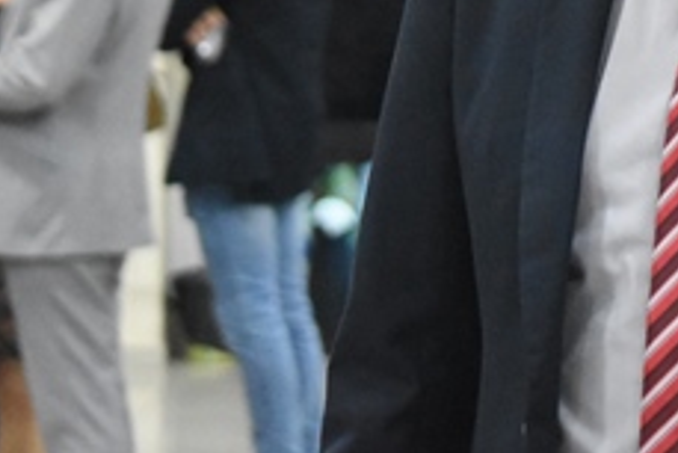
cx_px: 782
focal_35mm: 230
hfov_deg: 8.8
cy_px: -80
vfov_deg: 5.9
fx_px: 4342
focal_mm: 55
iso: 8000
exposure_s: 1/160
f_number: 4.5
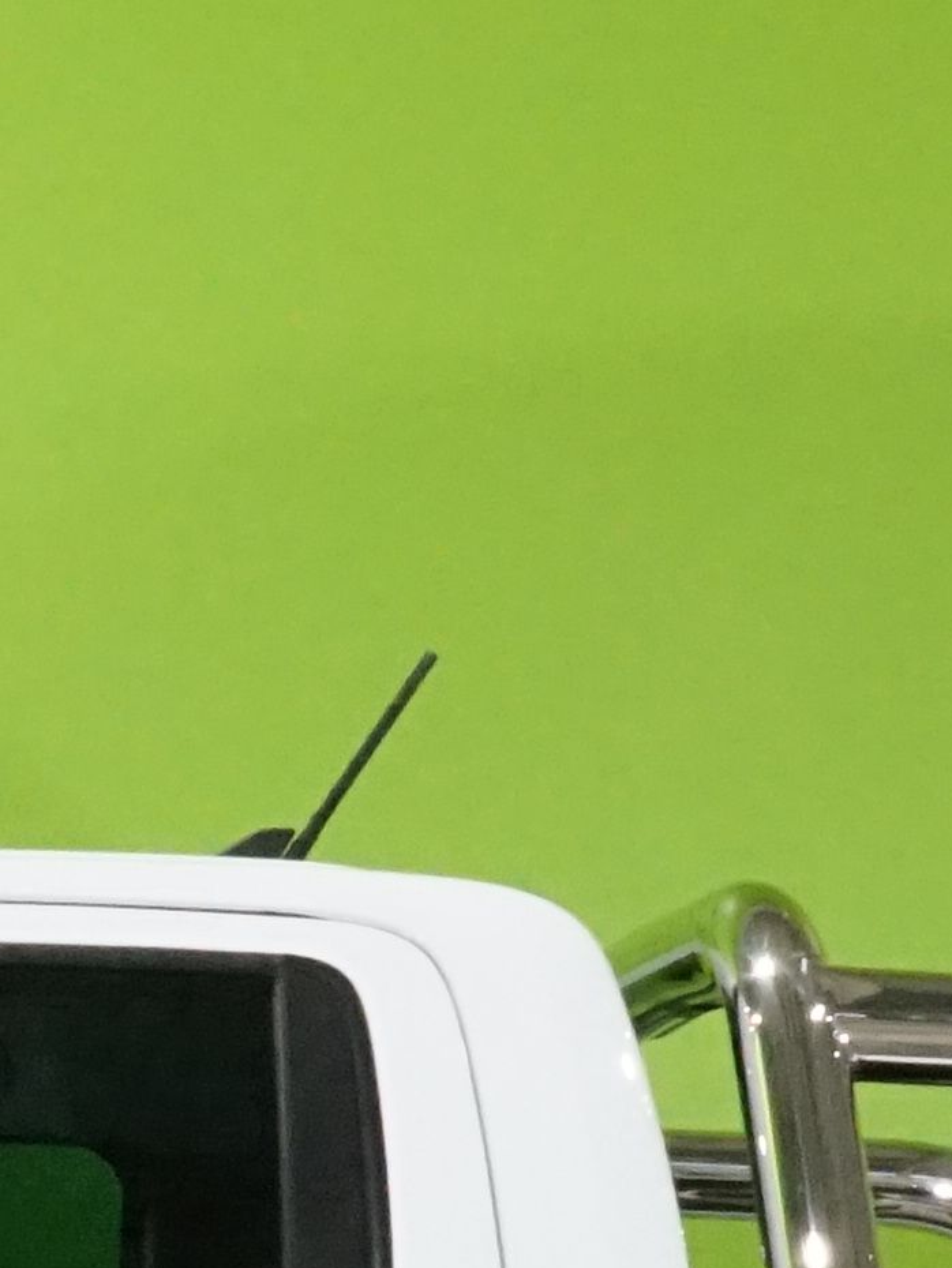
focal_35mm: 186
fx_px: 6817
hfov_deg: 7.8
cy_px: 1767
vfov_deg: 10.3
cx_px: -556
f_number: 22
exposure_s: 1/25
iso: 6400
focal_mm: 30
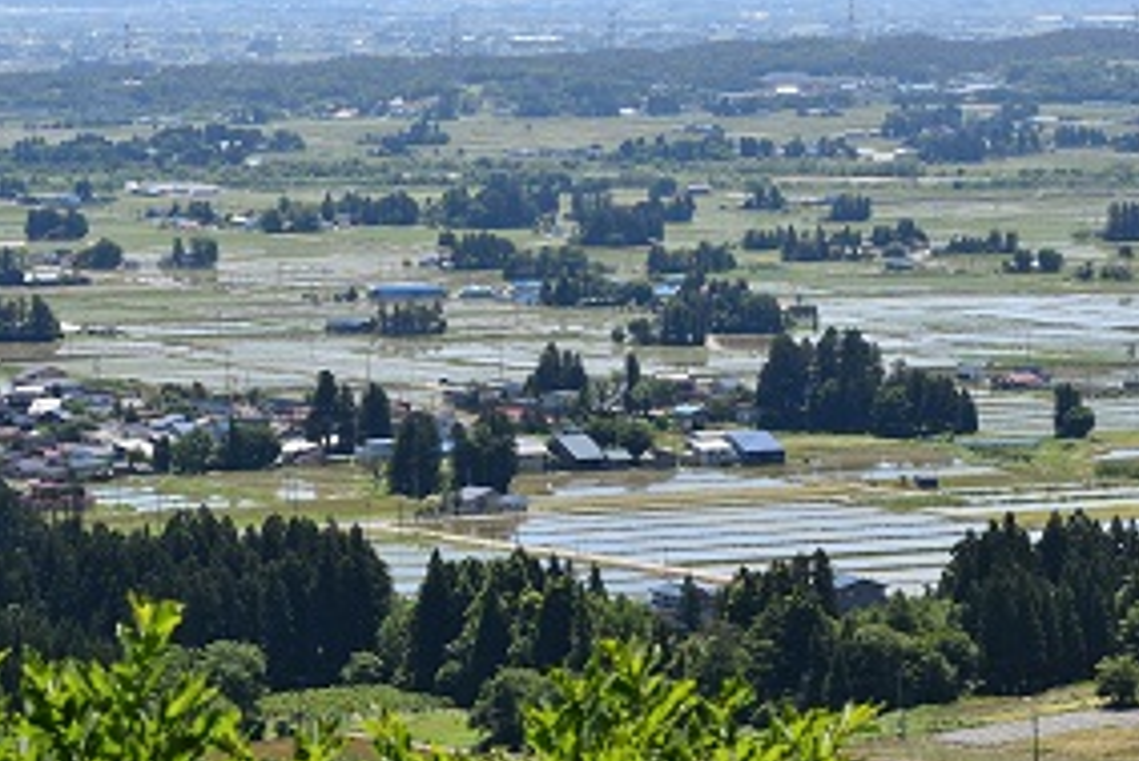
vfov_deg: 8.2
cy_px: 270
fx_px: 5286
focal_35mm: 167
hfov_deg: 12.3
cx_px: 258
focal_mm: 70
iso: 200
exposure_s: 1/400
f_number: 10
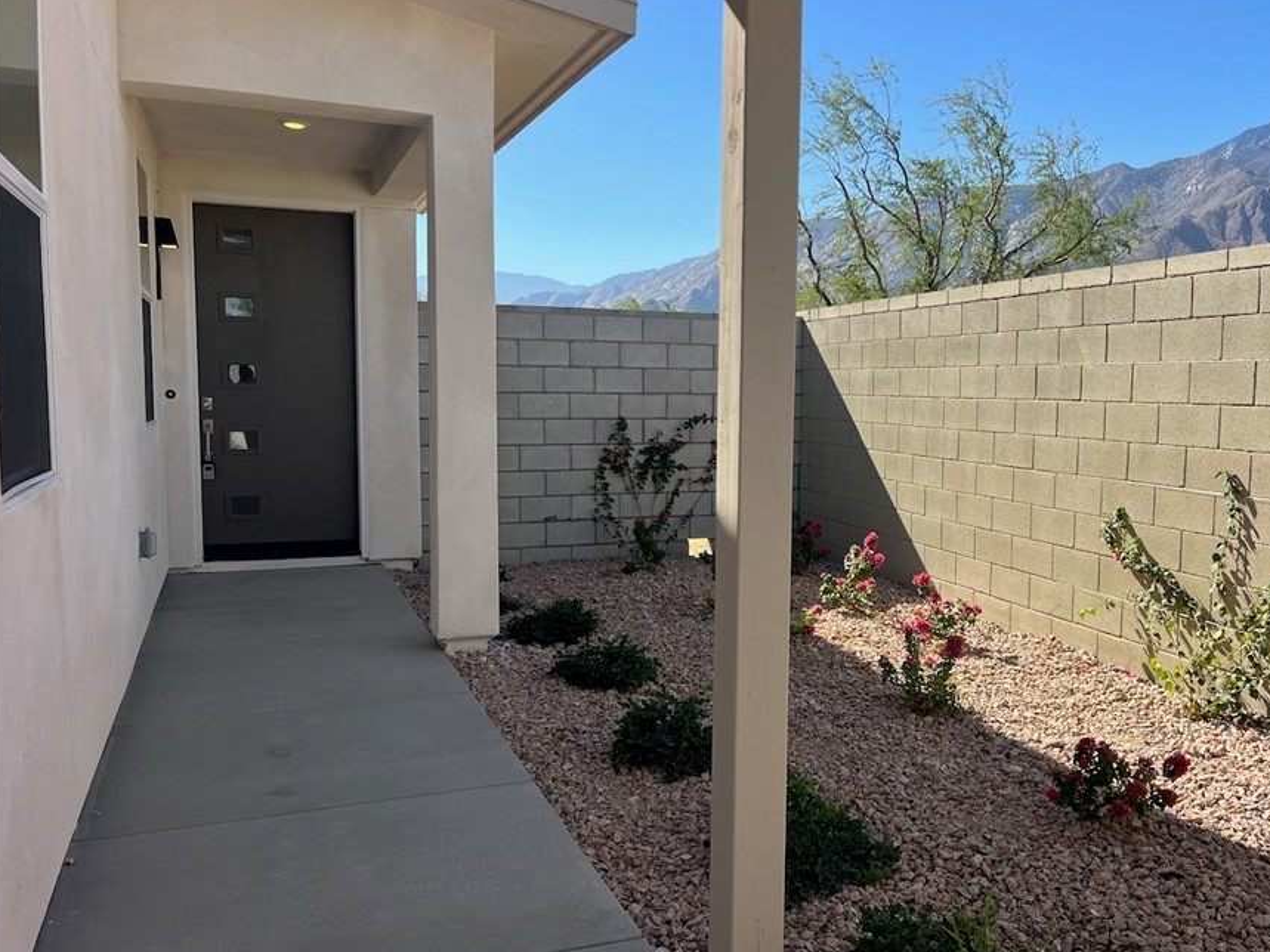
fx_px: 1137
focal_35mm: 31
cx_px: 748
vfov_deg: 45.4
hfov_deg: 58.0
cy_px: 491
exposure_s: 1/2915
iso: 50
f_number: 1.5
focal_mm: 5.7
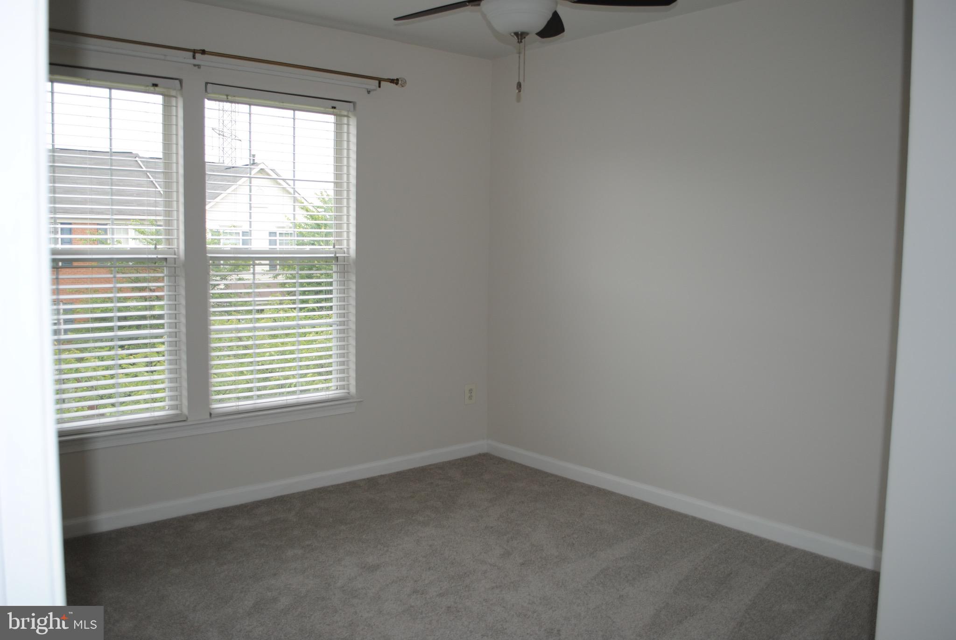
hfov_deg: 61.9
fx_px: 797
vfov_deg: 43.7
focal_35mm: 30
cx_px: 478
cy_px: 320
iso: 100
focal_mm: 20
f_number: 4
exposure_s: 1/200
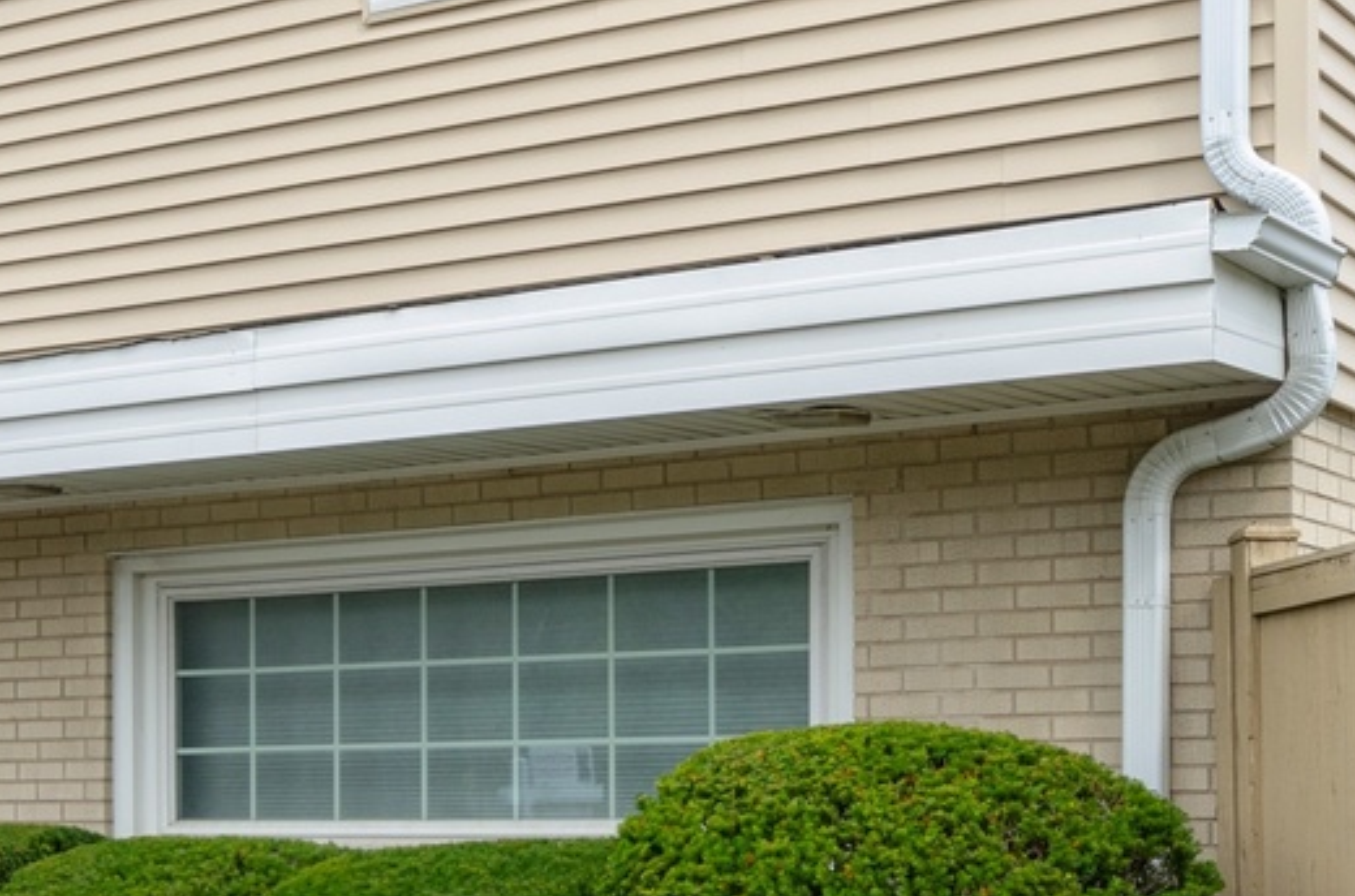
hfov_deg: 28.2
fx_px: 2650
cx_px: 304
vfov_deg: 19.2
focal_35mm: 71
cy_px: 570
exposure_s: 1/100
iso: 200
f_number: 9
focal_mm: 15
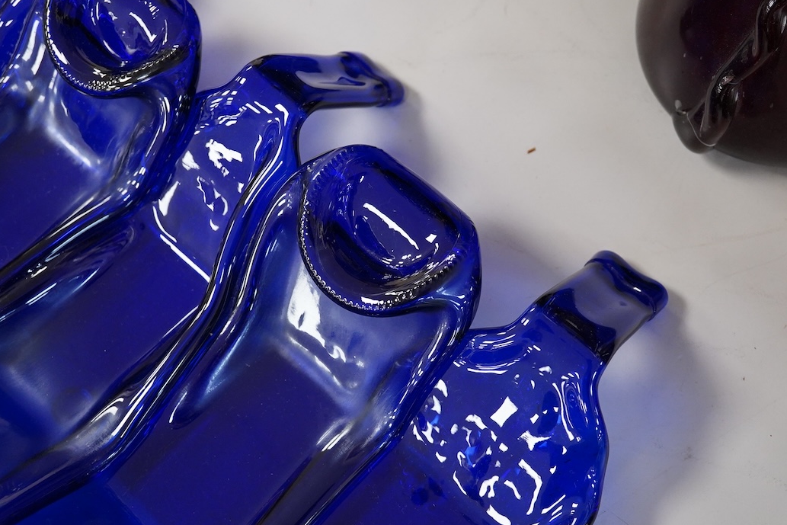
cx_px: 416
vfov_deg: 27.5
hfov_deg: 40.3
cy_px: 264
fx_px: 1071
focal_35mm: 49
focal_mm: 30
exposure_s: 1/200
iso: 2500
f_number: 4
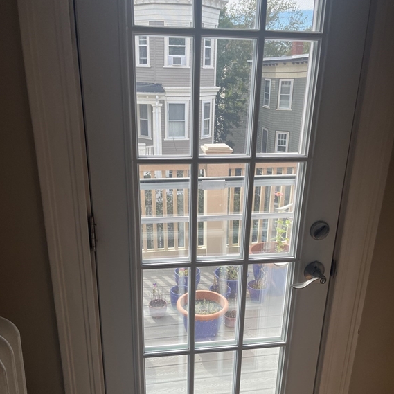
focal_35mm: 31
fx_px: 399
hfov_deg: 52.5
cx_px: 197
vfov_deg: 52.2
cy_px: 233
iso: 50
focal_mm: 5.1
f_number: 1.6
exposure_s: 1/558
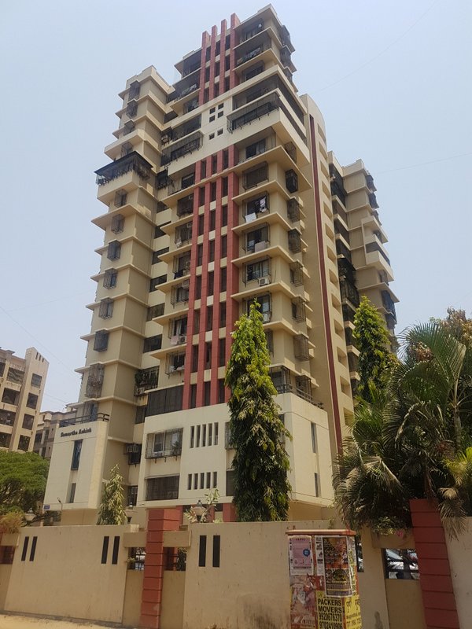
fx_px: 473
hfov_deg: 53.1
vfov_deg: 67.3
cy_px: 314
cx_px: 236
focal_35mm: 26
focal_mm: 4.2
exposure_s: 1/1852
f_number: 1.7
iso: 40
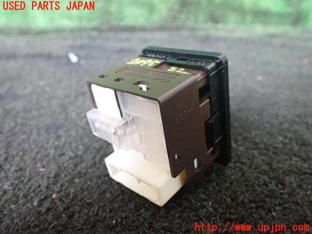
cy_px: 117
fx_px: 270
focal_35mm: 30
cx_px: 156
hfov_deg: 60.0
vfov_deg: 46.8
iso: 800
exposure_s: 1/80
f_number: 2.3
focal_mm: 5.4
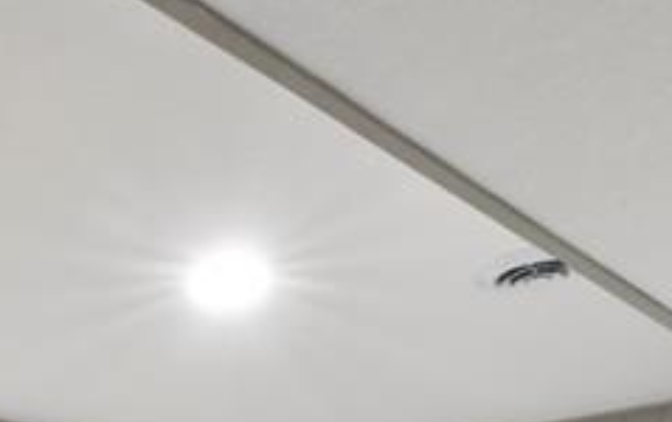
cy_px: 723
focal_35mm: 61
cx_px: -70
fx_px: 1118
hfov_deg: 30.0
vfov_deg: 17.8
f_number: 13
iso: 400
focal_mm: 14
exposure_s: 1/1.25
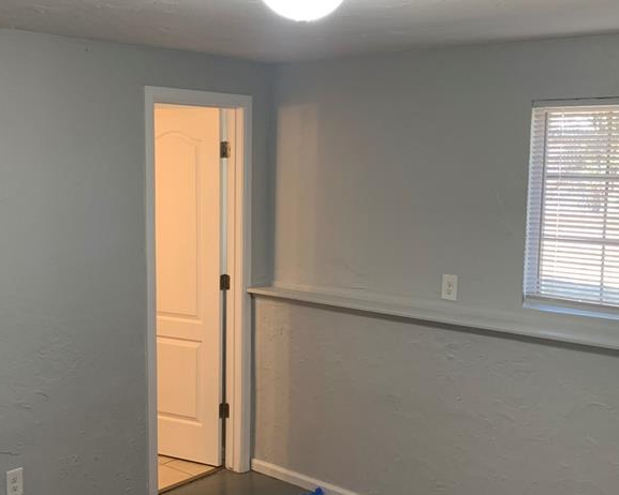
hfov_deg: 41.1
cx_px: 282
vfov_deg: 33.4
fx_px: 825
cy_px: 274
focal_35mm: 45
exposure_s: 1/60
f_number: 1.8
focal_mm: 4.25
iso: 125
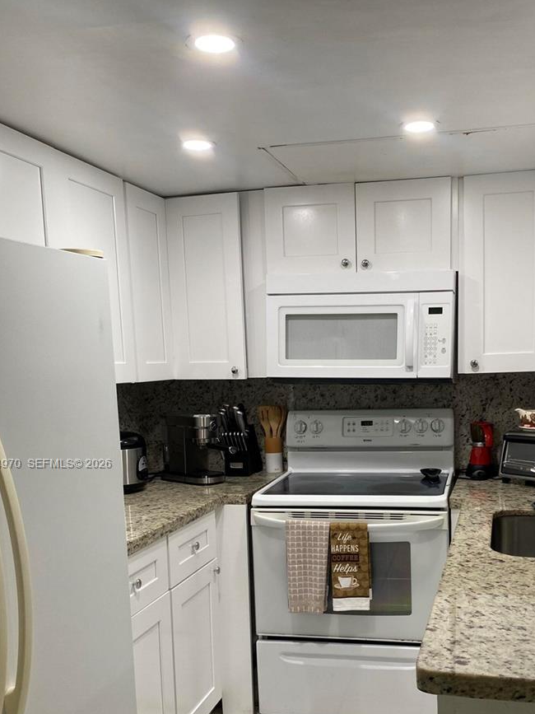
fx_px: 742
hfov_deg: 39.4
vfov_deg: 50.6
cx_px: 329
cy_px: 464
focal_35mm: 36
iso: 64
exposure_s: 1/60
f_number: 1.8
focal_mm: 4.25
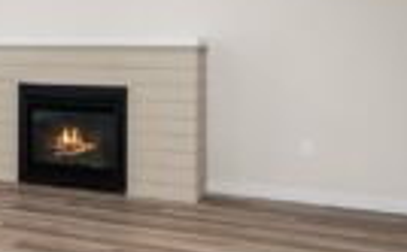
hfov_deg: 28.0
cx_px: -143
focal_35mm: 58
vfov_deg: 22.1
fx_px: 642
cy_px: 71
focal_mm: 19
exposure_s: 1/60
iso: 160
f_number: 7.1
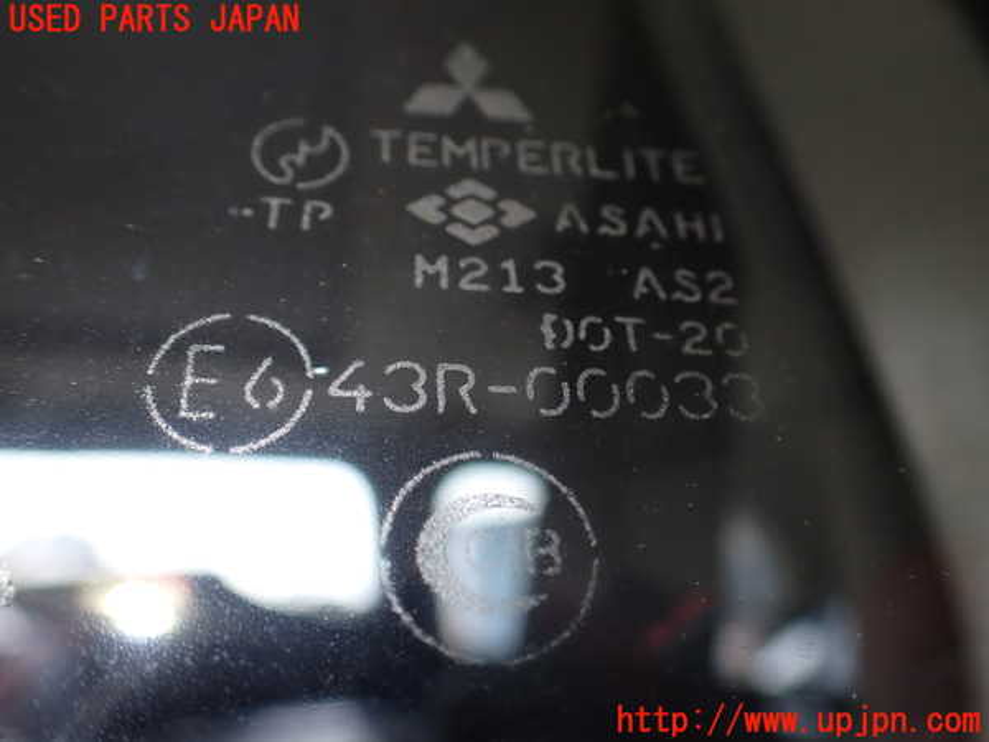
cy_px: 371
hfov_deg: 60.0
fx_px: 857
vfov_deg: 46.8
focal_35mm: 30
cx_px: 494
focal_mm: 5.4
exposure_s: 1/125
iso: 160
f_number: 2.3
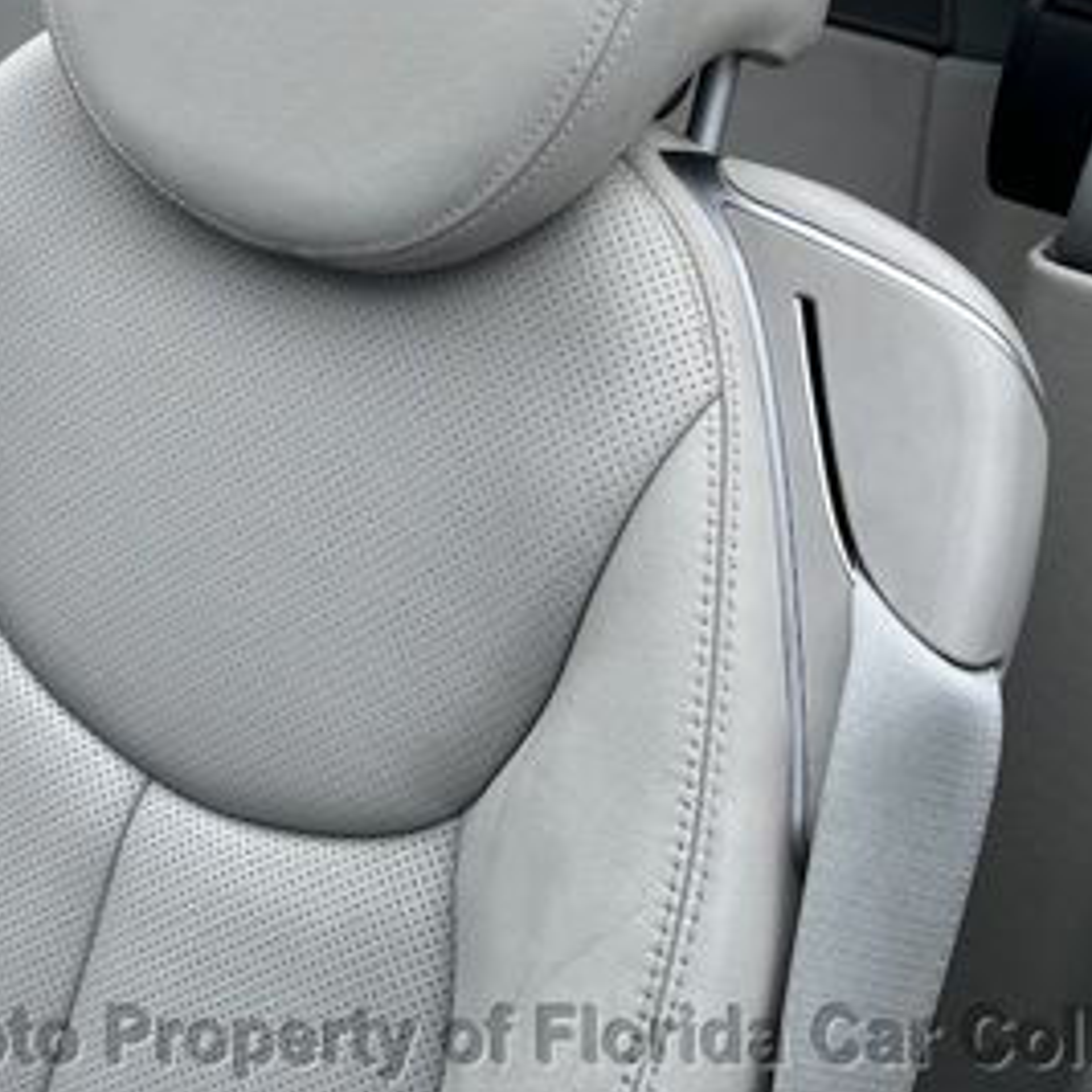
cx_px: 151
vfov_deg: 30.0
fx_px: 1963
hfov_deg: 30.0
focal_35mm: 55
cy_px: 143
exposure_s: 1/1468
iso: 50
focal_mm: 5.7
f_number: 1.5
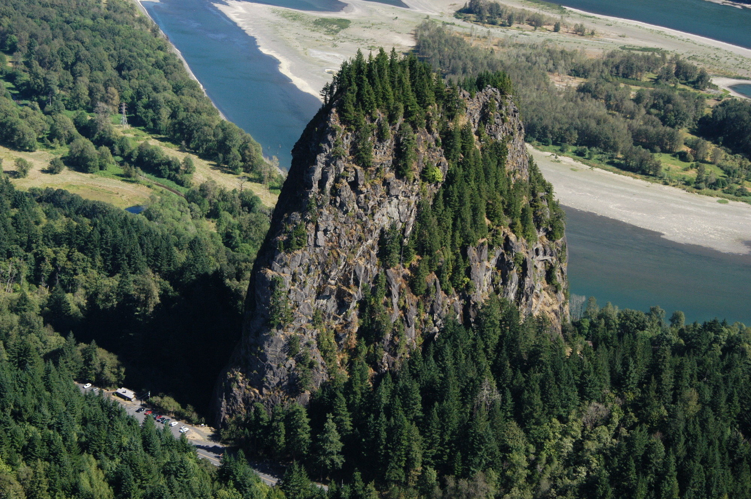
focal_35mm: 57
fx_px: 1188
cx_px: 376
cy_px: 250
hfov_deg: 35.1
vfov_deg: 23.7
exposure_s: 1/320
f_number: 9
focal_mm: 38
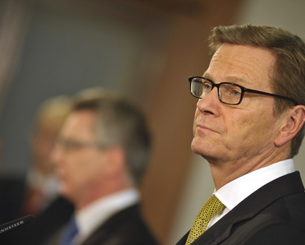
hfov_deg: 9.2
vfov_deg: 7.4
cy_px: 122
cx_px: 157
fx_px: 1897
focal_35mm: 210
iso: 1250
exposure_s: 1/400
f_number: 3.2
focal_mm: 185
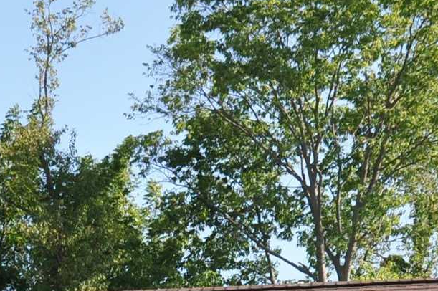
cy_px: 511
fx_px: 2017
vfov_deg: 8.0
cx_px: 119
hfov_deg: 12.4
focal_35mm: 166
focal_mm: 22
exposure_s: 1/320
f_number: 8
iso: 200
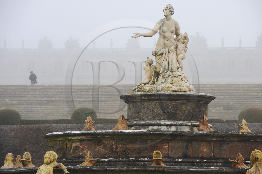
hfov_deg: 12.8
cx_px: 131
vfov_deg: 8.6
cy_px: 87
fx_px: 1163
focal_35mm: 160
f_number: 6.3
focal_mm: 160
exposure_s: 1/160
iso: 400
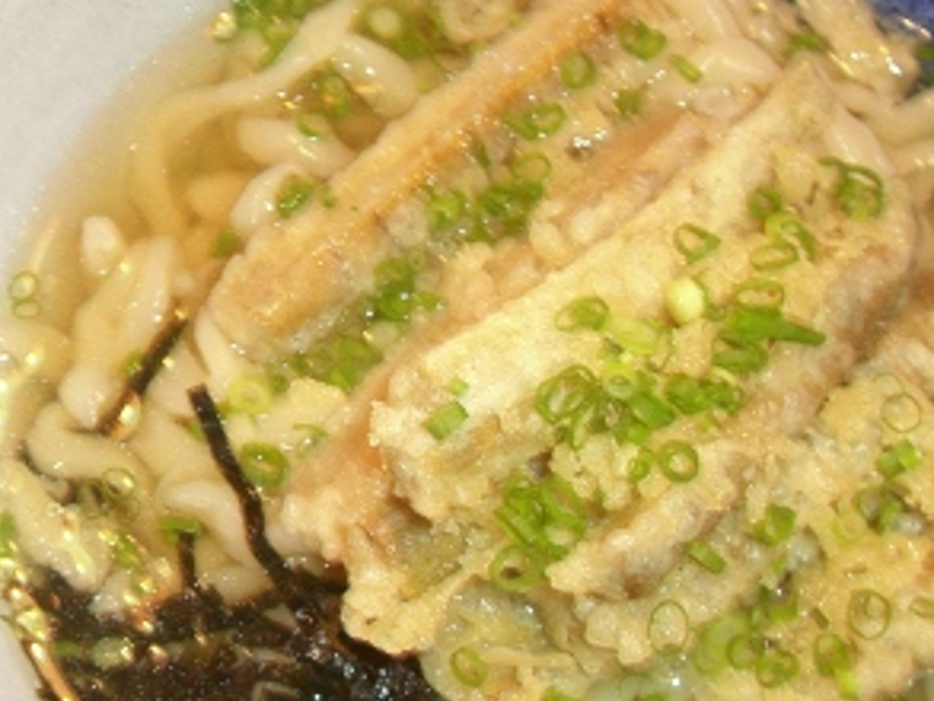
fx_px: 2240
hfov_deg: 23.5
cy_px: 574
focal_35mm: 83
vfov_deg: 17.6
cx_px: 332
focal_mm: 6.2
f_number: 2.7
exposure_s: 1/60
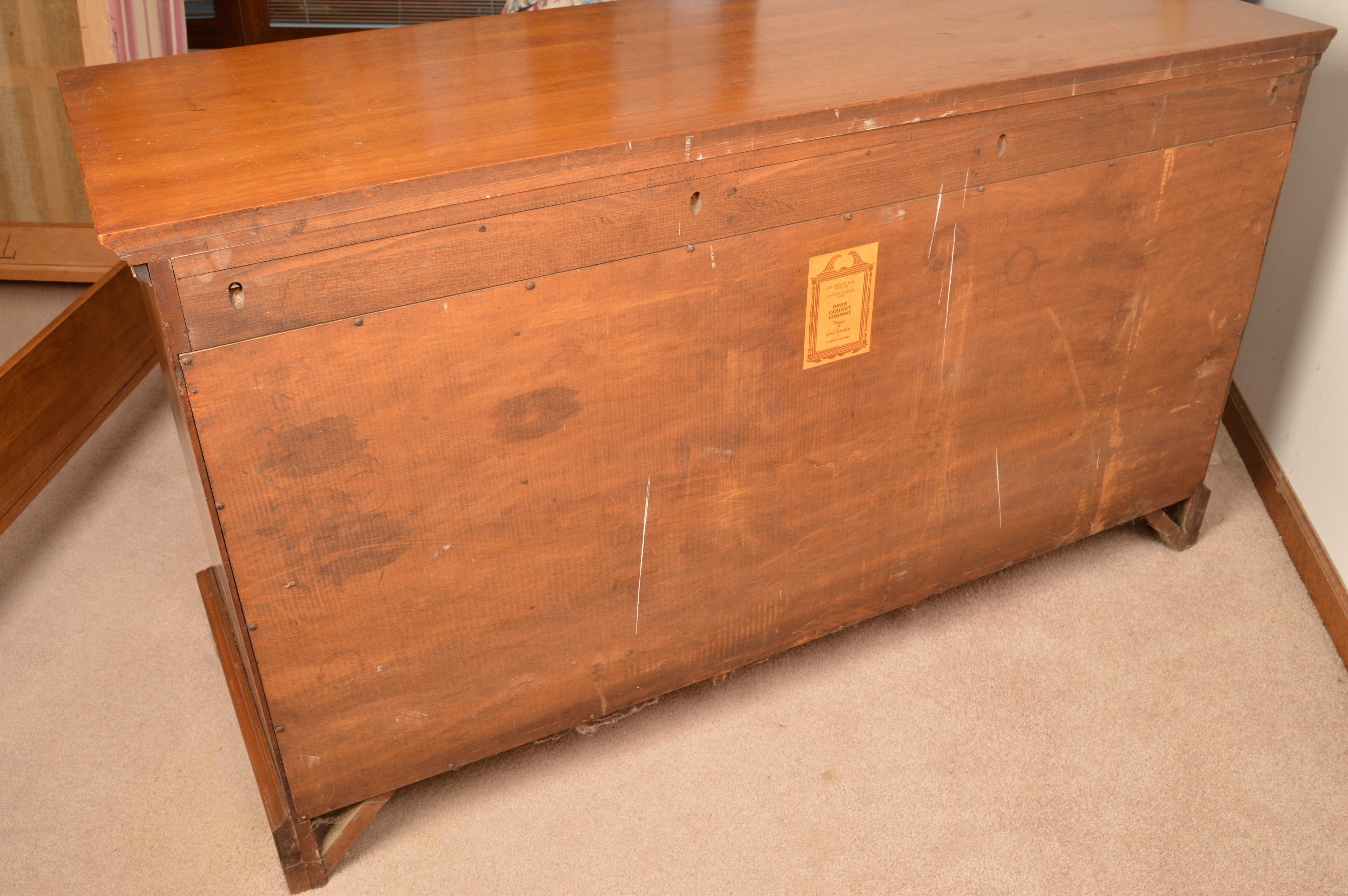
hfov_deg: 57.3
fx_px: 1235
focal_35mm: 33
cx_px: 674
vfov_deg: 39.9
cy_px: 448
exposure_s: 1/100
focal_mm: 22
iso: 200
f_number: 8
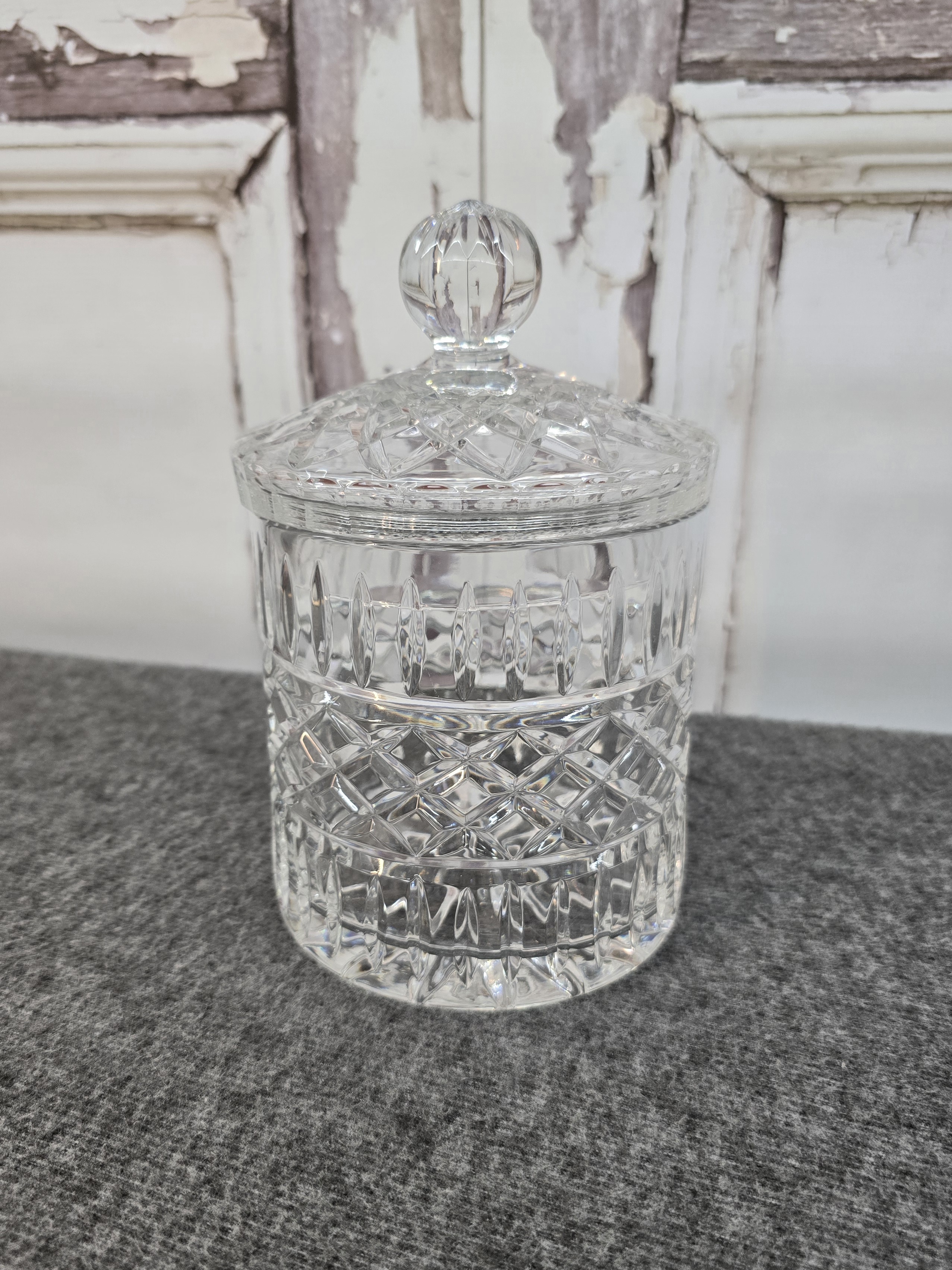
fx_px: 843
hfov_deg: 58.9
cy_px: 635
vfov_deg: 73.9
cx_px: 476
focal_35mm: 23
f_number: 1.7
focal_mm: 6.3
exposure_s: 1/120
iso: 160
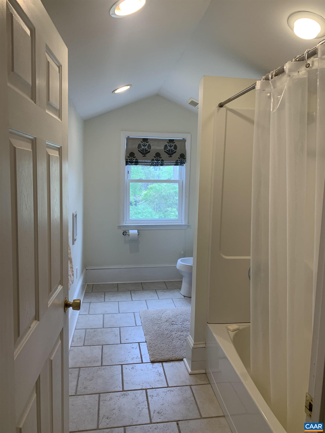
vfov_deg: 67.3
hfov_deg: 53.1
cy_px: 216
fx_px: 325
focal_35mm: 26
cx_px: 162
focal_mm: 4.25
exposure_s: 1/120
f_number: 1.8
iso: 64
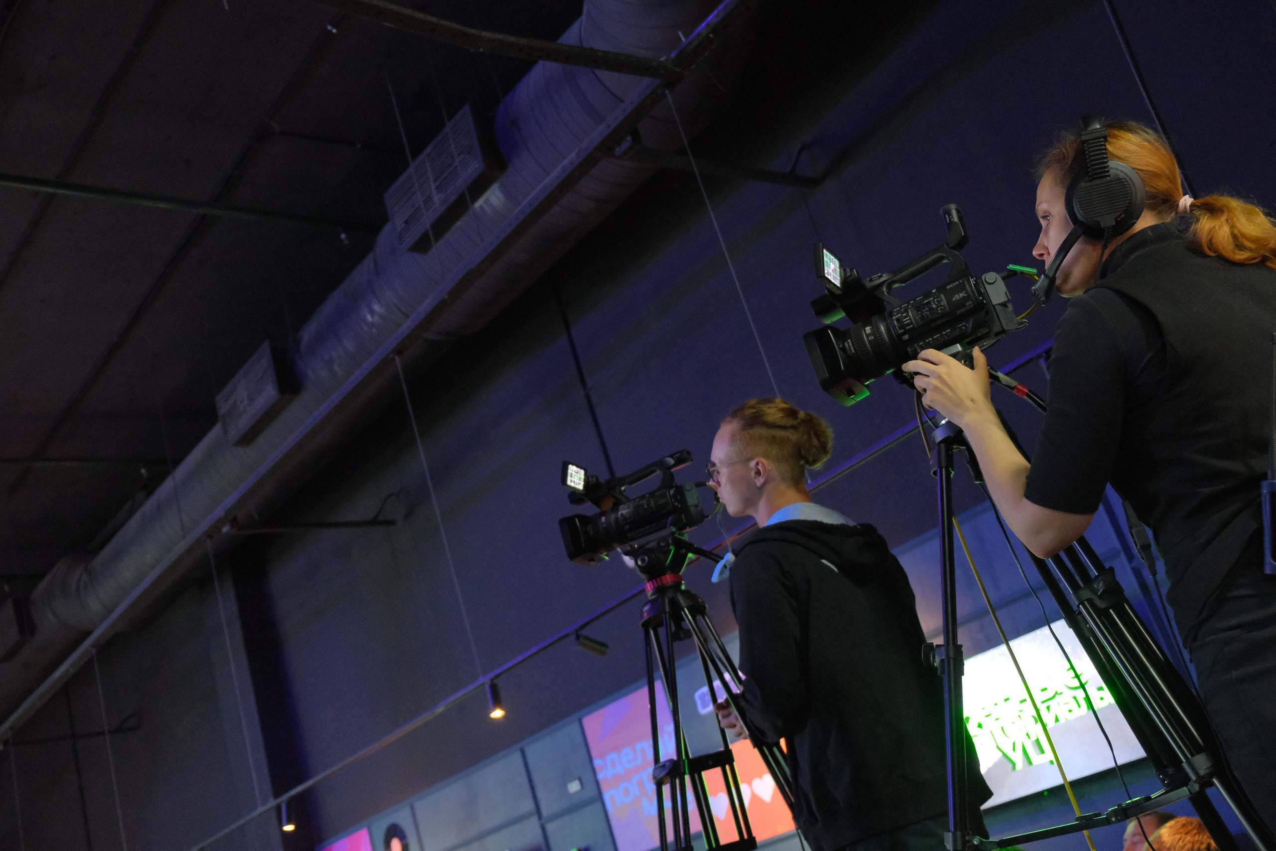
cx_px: 638
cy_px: 426
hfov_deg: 54.4
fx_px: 1241
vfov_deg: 37.9
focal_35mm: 35
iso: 6400
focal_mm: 23.3
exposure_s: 1/27
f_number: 3.2
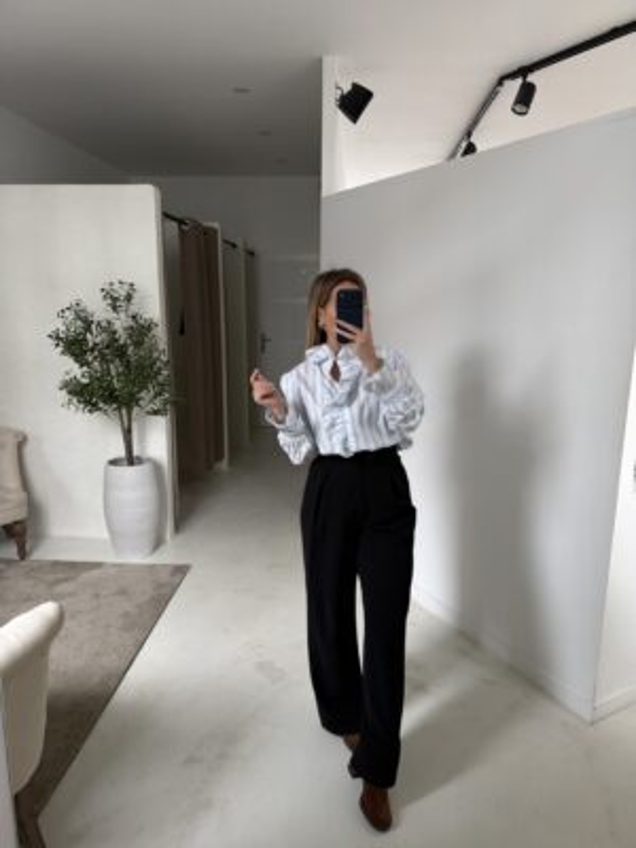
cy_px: 424
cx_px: 318
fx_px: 588
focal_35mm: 24
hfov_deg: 56.8
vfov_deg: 71.6
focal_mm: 6.76
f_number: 1.78
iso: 200
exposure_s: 1/60
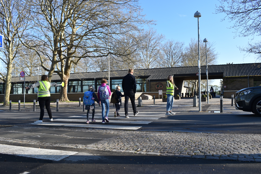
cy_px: 87
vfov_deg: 41.7
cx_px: 130
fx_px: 228
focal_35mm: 32
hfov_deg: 59.5
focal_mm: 21
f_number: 8
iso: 200
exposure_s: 1/250
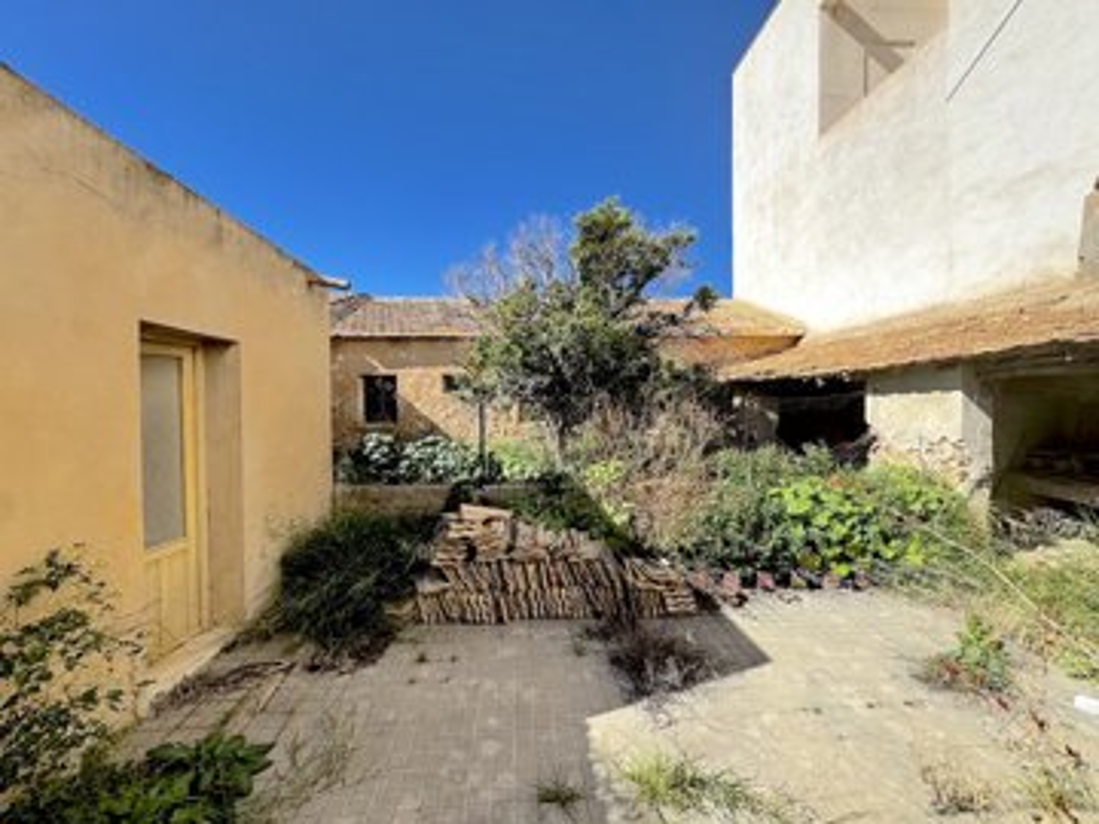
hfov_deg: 102.1
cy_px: 412
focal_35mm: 14
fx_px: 444
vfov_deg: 85.7
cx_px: 550
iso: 50
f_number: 2.2
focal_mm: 2.22
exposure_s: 1/1034
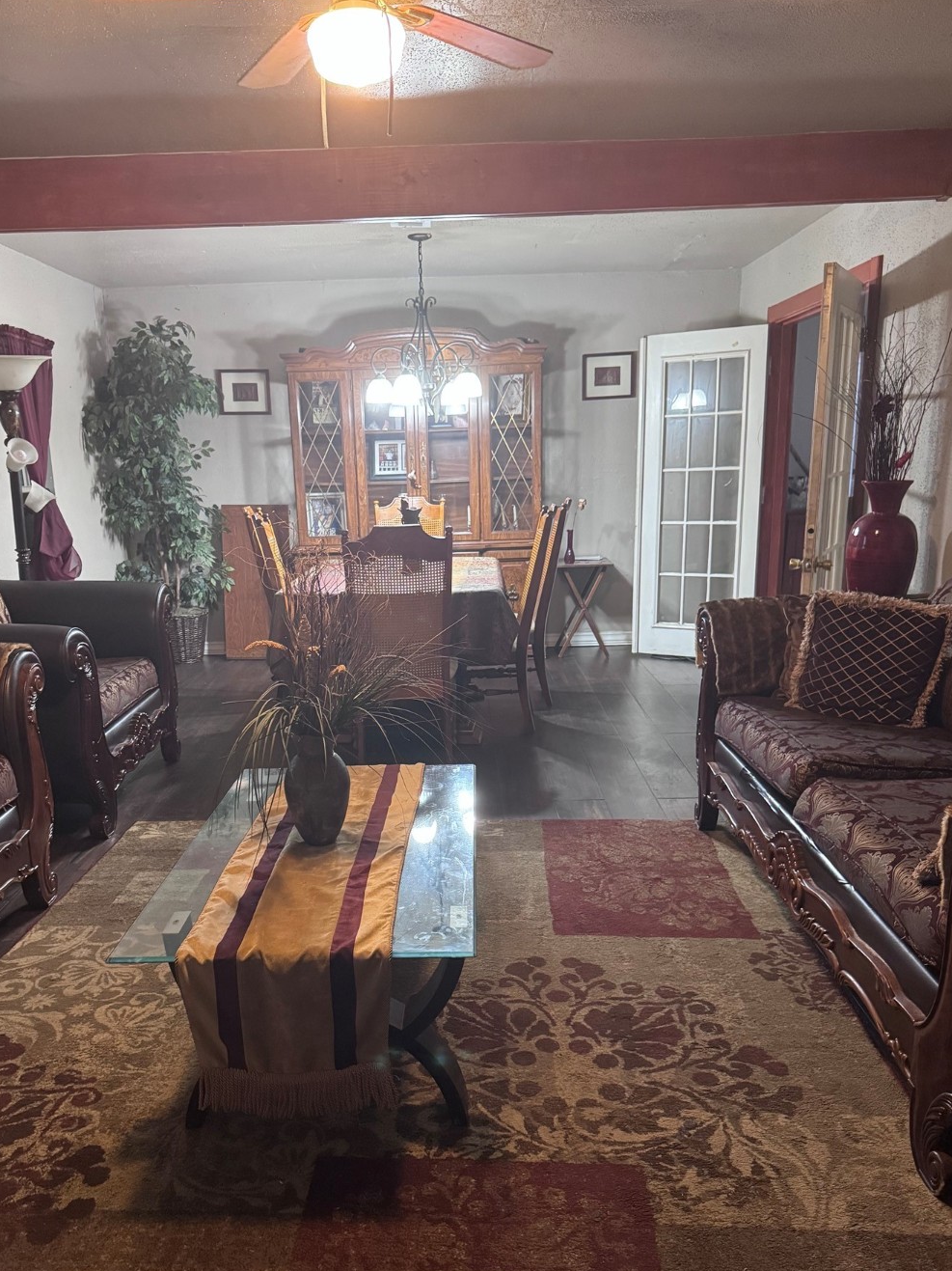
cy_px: 720
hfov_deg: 49.6
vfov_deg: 63.2
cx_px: 428
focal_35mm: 28
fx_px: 1027
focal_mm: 6.76
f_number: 1.78
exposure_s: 1/60
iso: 800
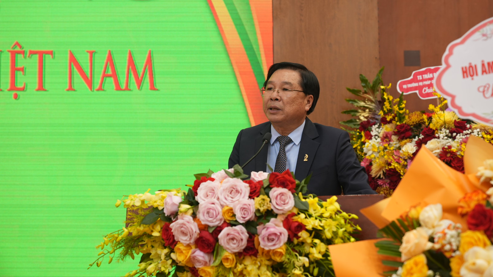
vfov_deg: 16.3
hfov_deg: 28.6
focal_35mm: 74
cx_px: 247
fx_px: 967
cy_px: 117
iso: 640
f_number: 3.5
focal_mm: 70
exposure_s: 1/125
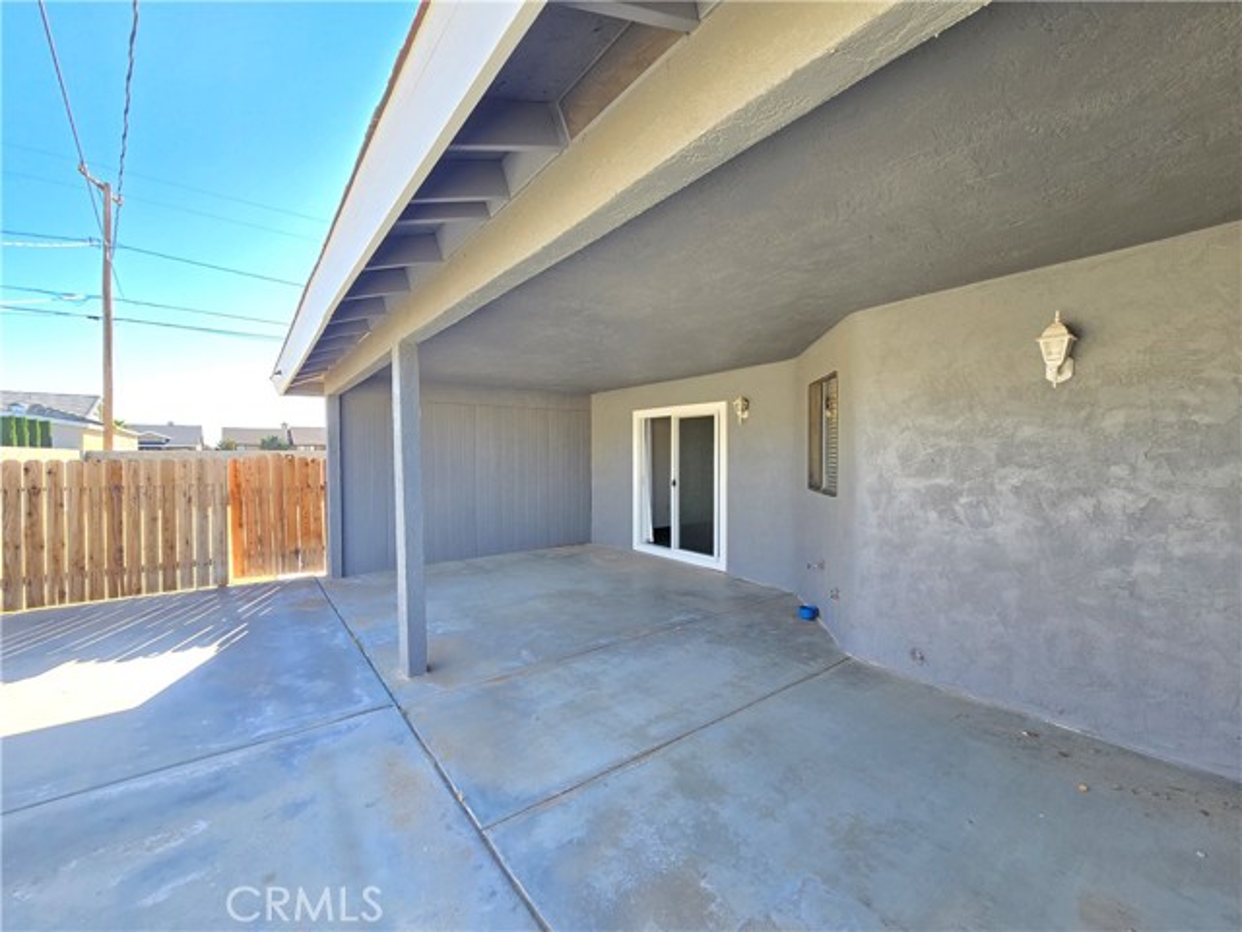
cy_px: 466
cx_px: 621
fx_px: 466
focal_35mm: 13
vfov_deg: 89.9
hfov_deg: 106.2
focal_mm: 2.2
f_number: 2.2
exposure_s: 1/155
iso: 50
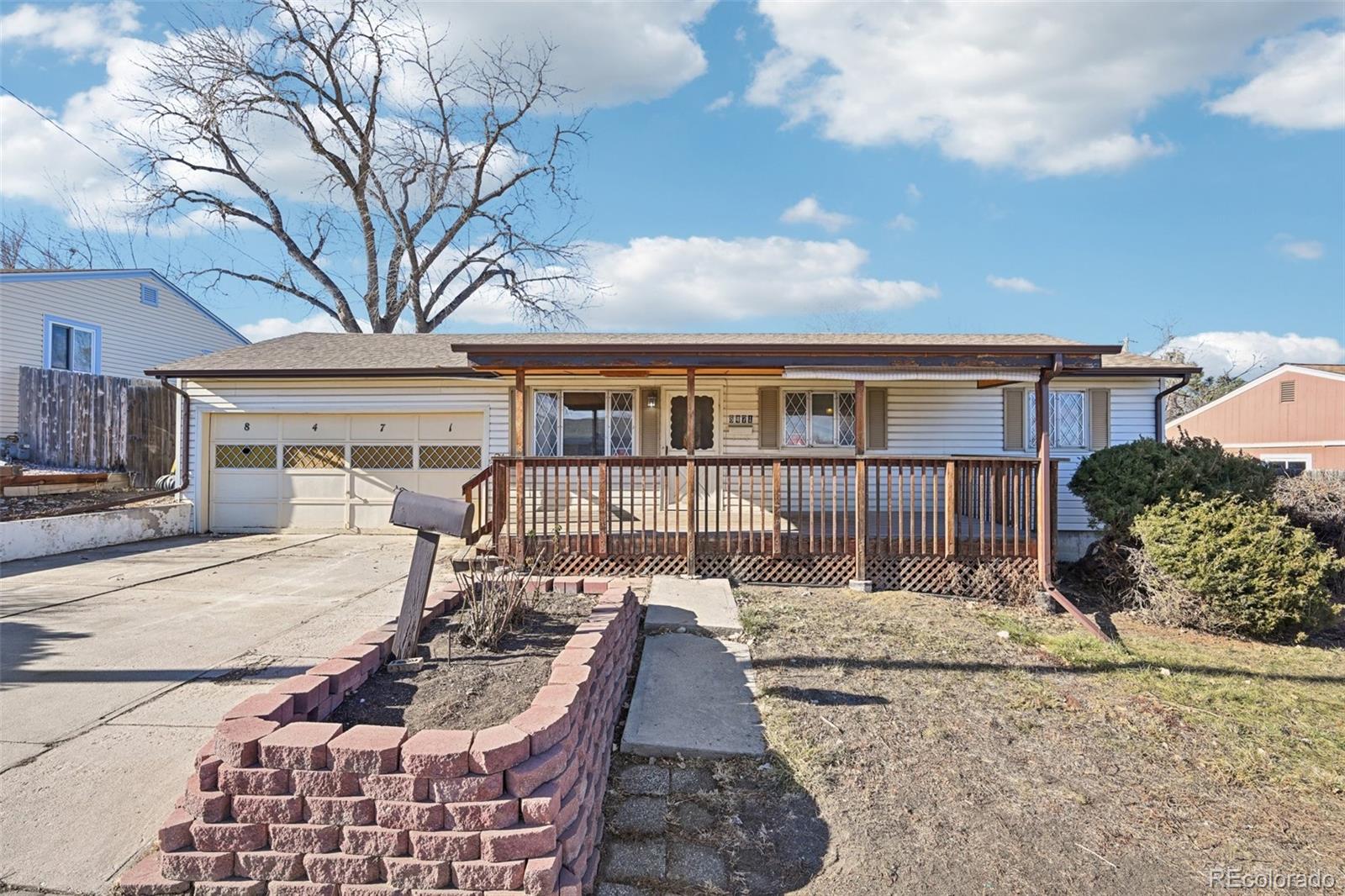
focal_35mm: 16
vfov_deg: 72.0
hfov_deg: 95.0
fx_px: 616
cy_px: 448
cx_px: 672
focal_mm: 16.5
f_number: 8
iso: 64
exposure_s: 1/40
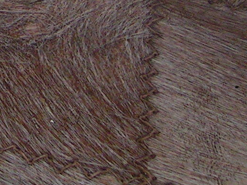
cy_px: -167
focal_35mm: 143
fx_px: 1020
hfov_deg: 13.3
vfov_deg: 9.8
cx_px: -71
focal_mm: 5.6
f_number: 2.8
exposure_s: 1/30
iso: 100
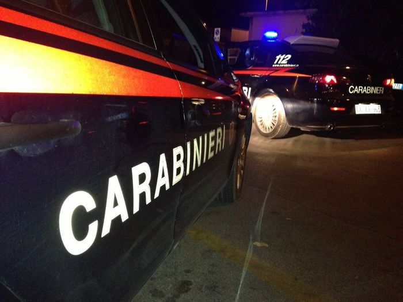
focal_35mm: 35
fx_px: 407
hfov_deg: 52.6
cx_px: 202
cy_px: 151
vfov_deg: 40.7
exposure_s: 1/16
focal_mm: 4.28
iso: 640
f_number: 2.4
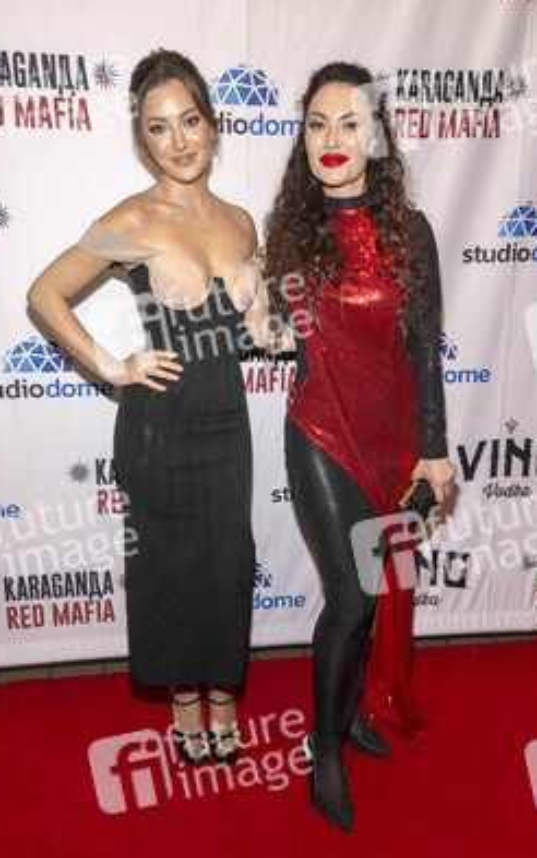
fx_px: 667
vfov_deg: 65.5
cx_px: 264
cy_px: 434
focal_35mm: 29
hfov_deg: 43.8
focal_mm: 27.5
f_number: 5.6
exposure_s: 1/200
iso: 800
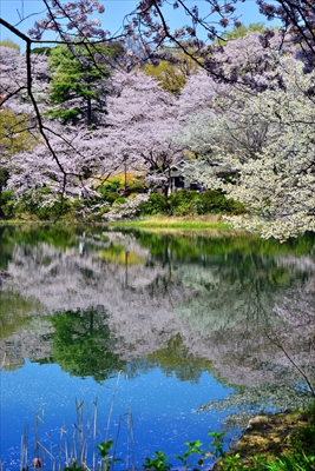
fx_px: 852
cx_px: 158
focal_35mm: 65
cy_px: 236
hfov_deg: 20.9
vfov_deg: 30.9
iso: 400
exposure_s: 1/500
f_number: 11
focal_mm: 65
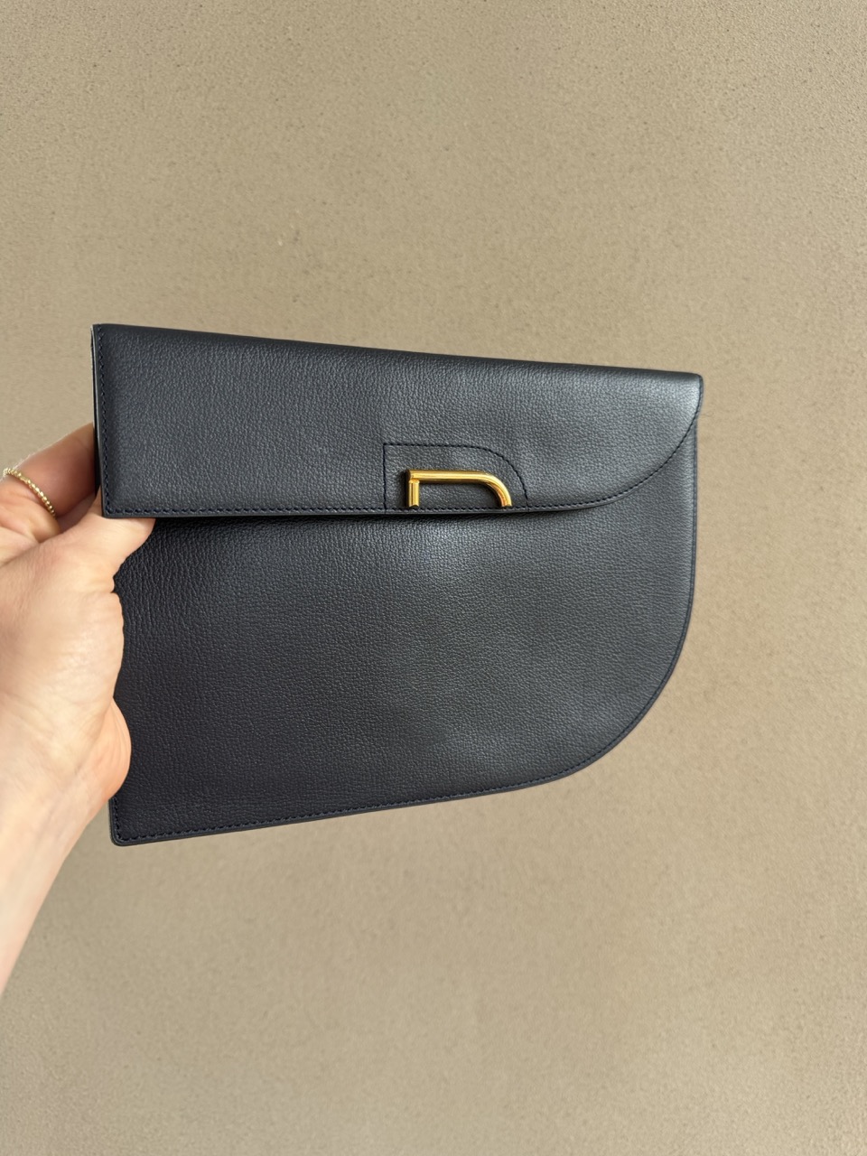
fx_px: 801
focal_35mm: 24
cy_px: 578
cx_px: 434
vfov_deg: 71.6
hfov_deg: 56.8
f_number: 1.78
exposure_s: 1/144
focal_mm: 6.76
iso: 50
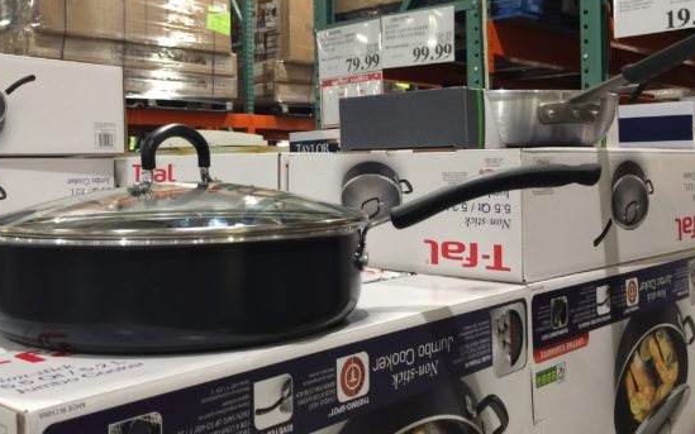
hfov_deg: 46.1
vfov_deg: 29.7
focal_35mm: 43
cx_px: 306
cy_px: 151
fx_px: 814
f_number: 2.2
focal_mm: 4.15
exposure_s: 1/30
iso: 125
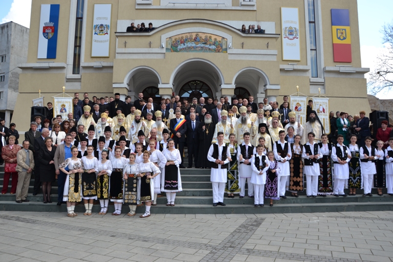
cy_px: 131
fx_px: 295
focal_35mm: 27
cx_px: 196
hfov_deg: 67.4
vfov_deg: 47.9
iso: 100
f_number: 6.3
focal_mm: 18
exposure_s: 1/160
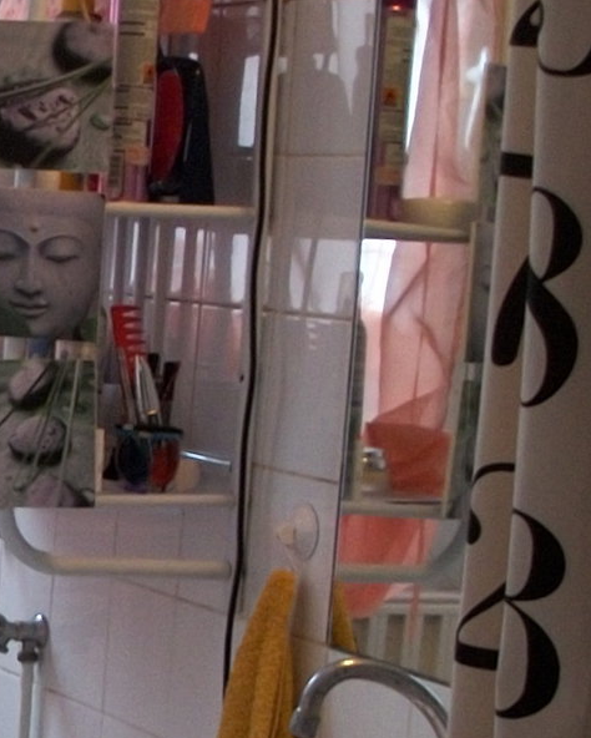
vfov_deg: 15.4
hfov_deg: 11.9
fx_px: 2688
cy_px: 669
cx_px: -345
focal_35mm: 123
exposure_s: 1/20
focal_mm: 6.3
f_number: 3.1
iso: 160
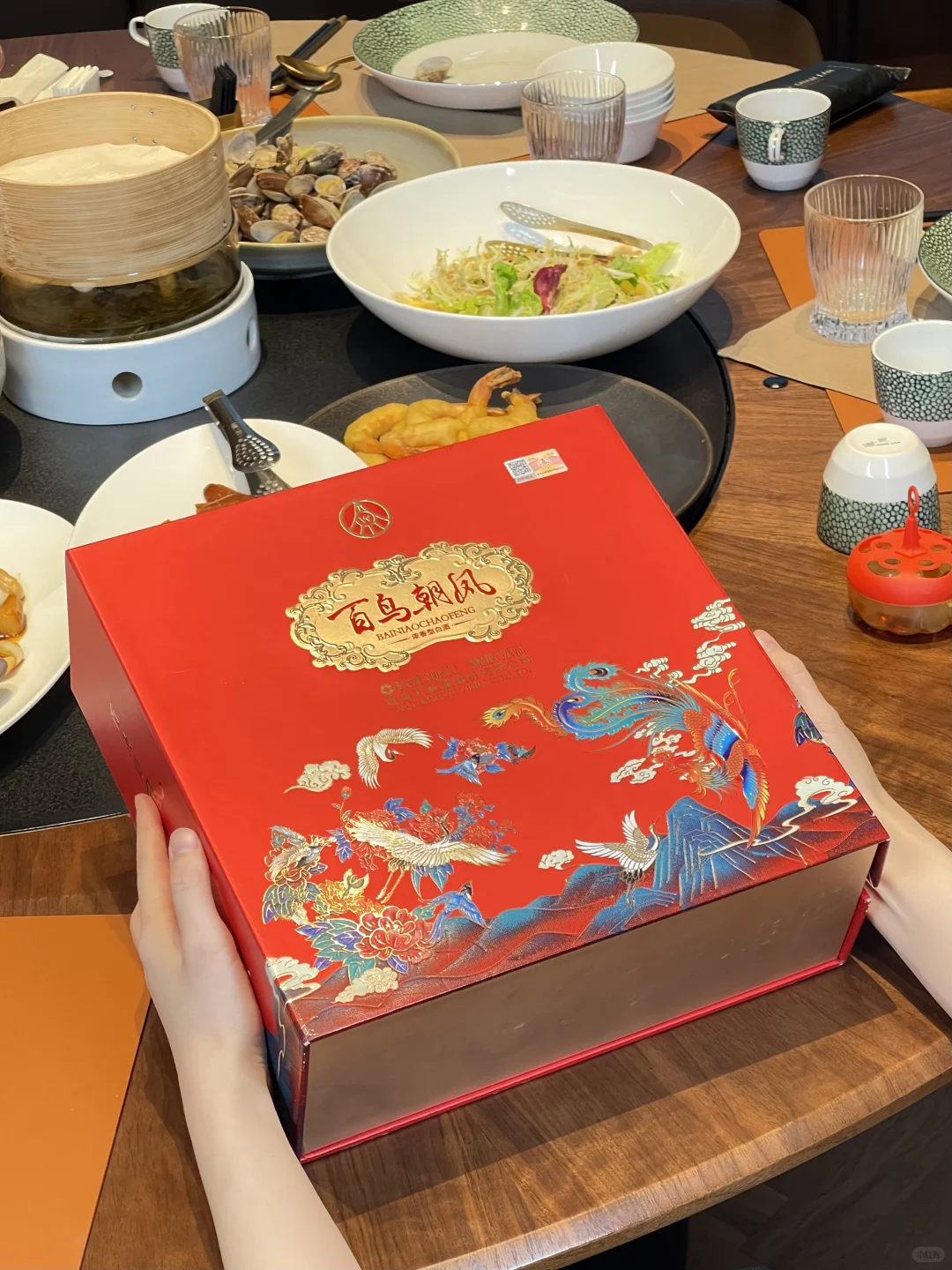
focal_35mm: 64
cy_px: 635
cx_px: 476
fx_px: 2347
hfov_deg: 22.9
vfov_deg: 30.3
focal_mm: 7.5
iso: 200
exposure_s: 1/54
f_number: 2.2
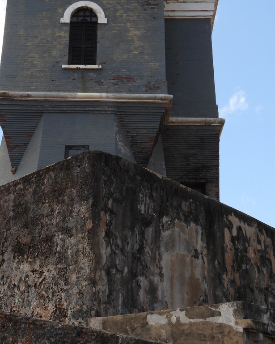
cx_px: 88
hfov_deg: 23.4
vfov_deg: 28.9
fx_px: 661
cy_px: 112
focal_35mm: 65
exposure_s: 1/1000
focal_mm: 7.1
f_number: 3.2
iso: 100
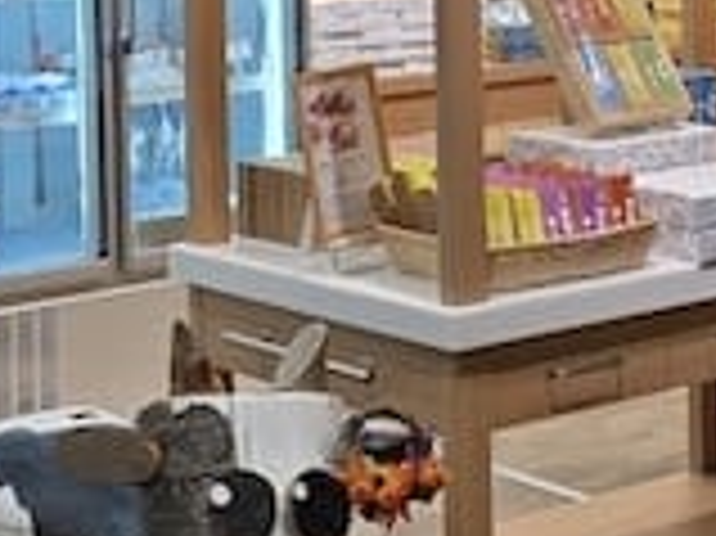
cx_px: 437
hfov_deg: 17.0
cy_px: -36
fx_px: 2398
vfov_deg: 12.6
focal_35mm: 116
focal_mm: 6.3
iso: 32
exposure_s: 1/100
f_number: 1.7
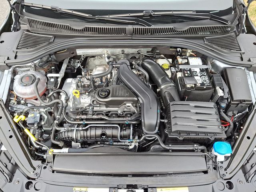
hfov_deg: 69.4
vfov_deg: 54.9
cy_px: 96
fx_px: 185
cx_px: 128
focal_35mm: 25
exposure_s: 1/100
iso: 28
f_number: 1.8
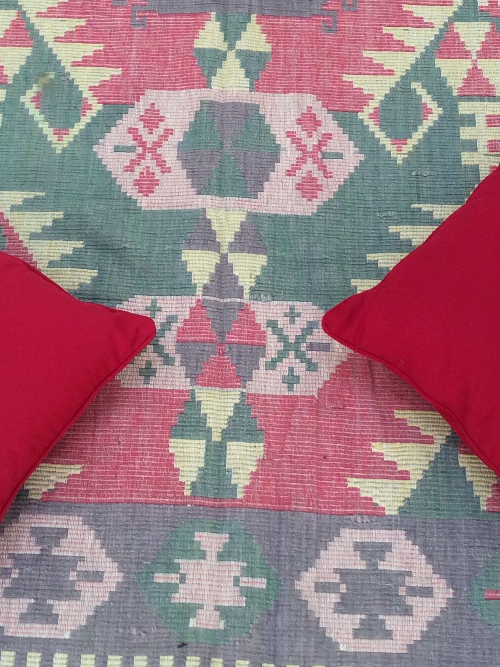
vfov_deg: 30.4
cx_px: 257
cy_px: 132
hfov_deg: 23.6
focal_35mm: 62
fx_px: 1194
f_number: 2.4
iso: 32
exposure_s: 1/50
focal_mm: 3.3
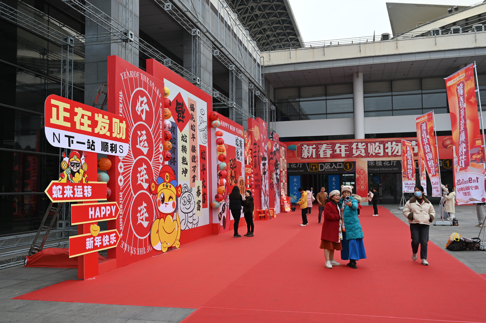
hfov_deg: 58.7
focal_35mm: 32
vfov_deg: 41.1
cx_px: 243
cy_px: 162
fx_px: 432
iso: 140
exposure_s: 1/250
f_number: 5.6
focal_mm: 32
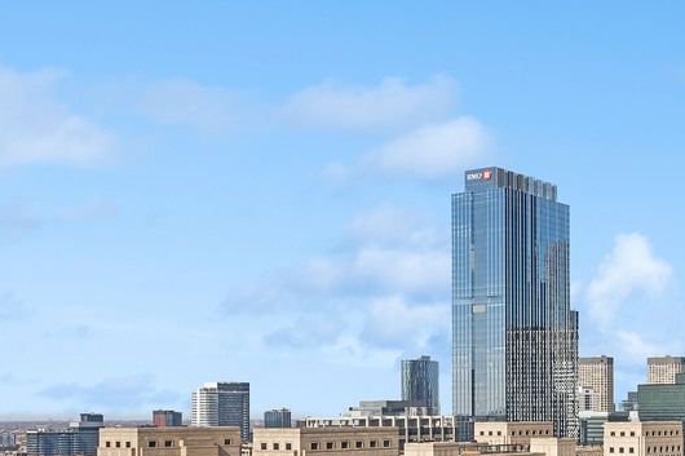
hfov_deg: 32.1
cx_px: 748
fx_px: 1046
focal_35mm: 55
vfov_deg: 24.1
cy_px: 388
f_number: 9.5
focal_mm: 18
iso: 200
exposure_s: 1/180
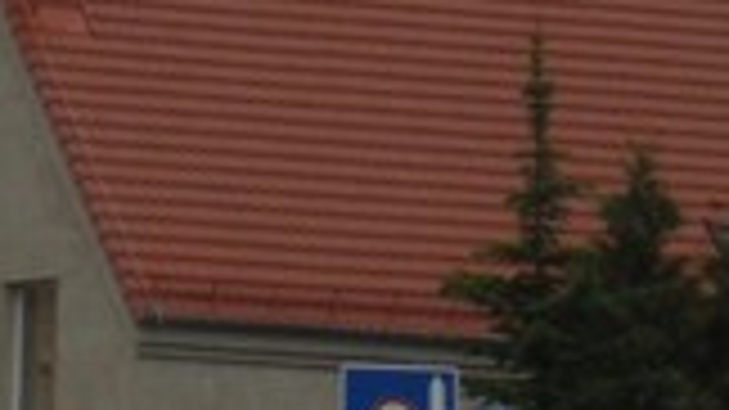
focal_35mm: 423
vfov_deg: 2.9
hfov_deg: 4.9
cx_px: -1112
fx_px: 8174
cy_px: -173
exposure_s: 1/500
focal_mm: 12.5
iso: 100
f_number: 4.9
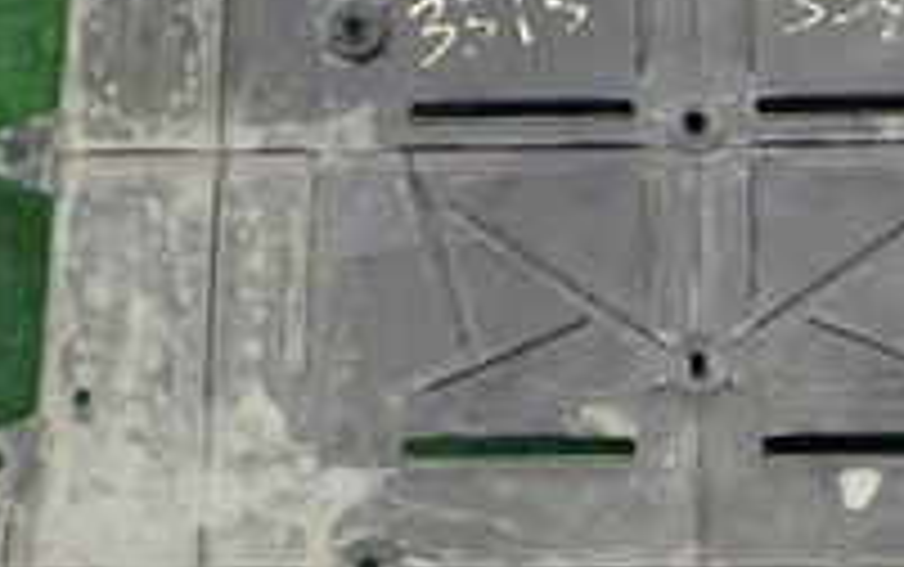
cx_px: 648
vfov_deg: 13.4
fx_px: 2342
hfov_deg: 21.7
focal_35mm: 95
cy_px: -140
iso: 640
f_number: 2.3
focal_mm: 5.4
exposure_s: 1/40
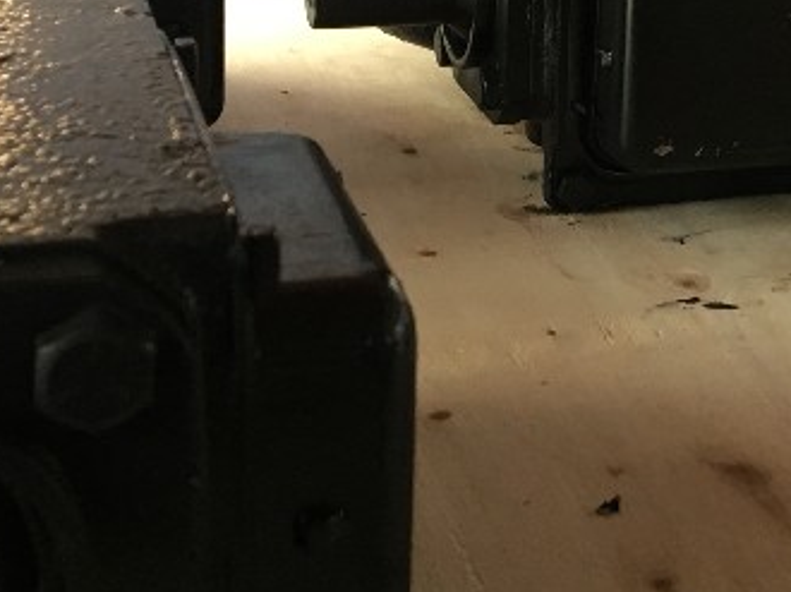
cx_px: 935
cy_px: 2
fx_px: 2009
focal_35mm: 88
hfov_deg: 20.9
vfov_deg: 16.4
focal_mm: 4.15
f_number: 2.2
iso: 125
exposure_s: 1/33
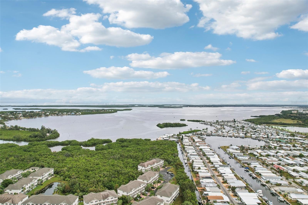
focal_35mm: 22
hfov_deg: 78.6
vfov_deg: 57.2
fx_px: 188
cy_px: 102
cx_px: 154
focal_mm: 8.4
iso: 110
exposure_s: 1/2000
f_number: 2.8
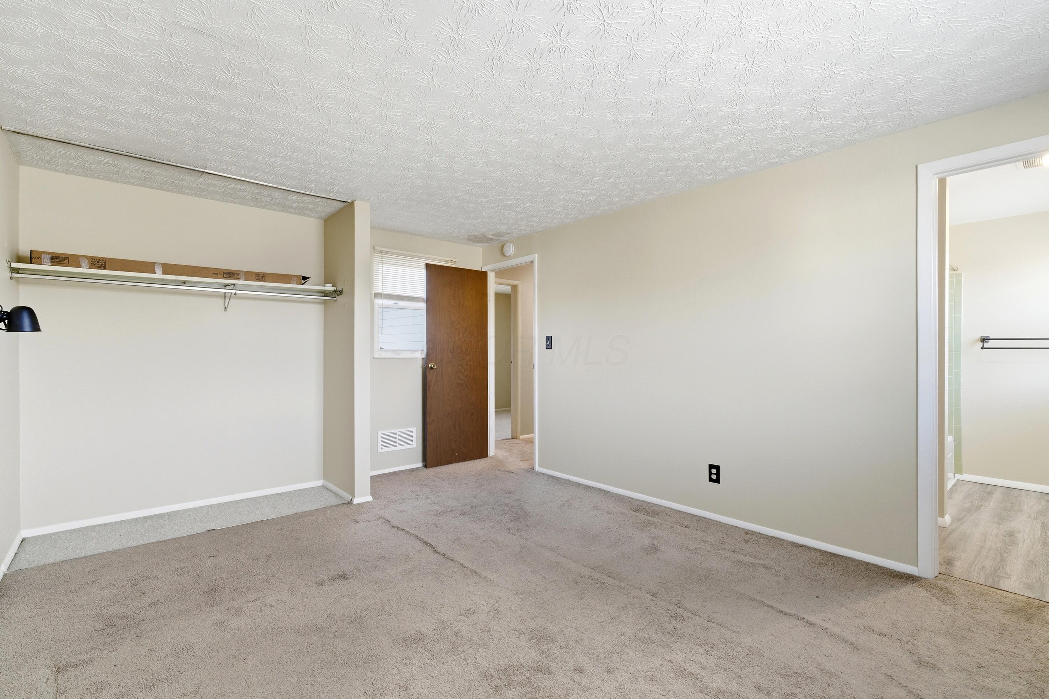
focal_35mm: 16
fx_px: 466
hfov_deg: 96.7
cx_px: 524
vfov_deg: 73.7
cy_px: 350
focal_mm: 16
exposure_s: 1/10
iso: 400
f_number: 10
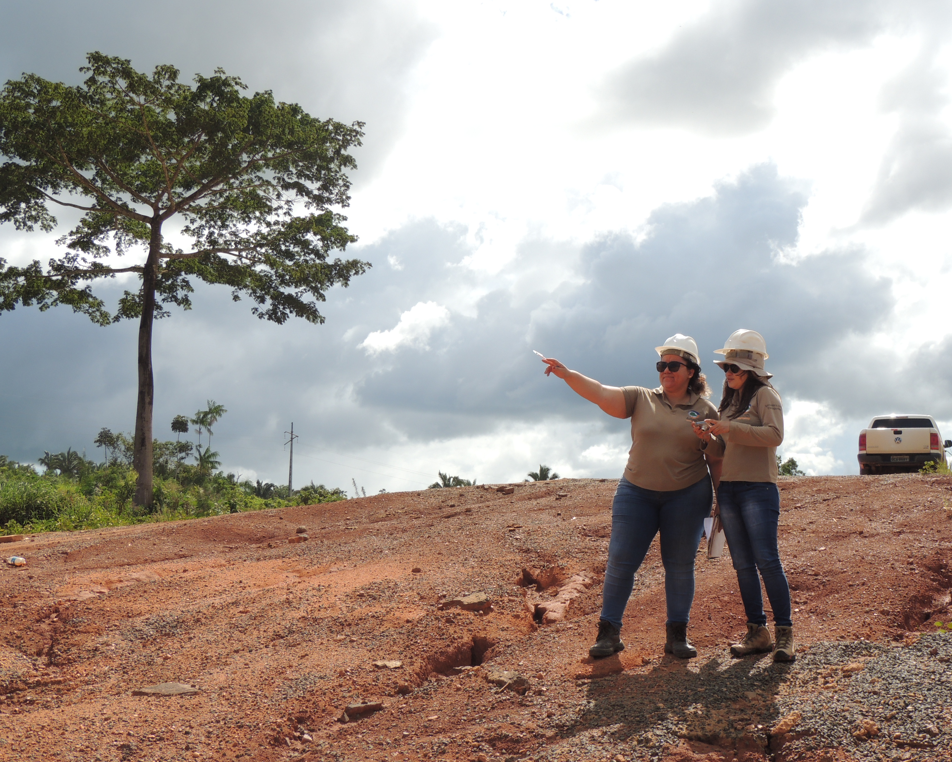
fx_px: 1268
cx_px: 507
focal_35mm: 45
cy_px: 381
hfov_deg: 41.1
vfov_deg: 33.4
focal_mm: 7.6
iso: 100
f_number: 3.4
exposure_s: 1/640
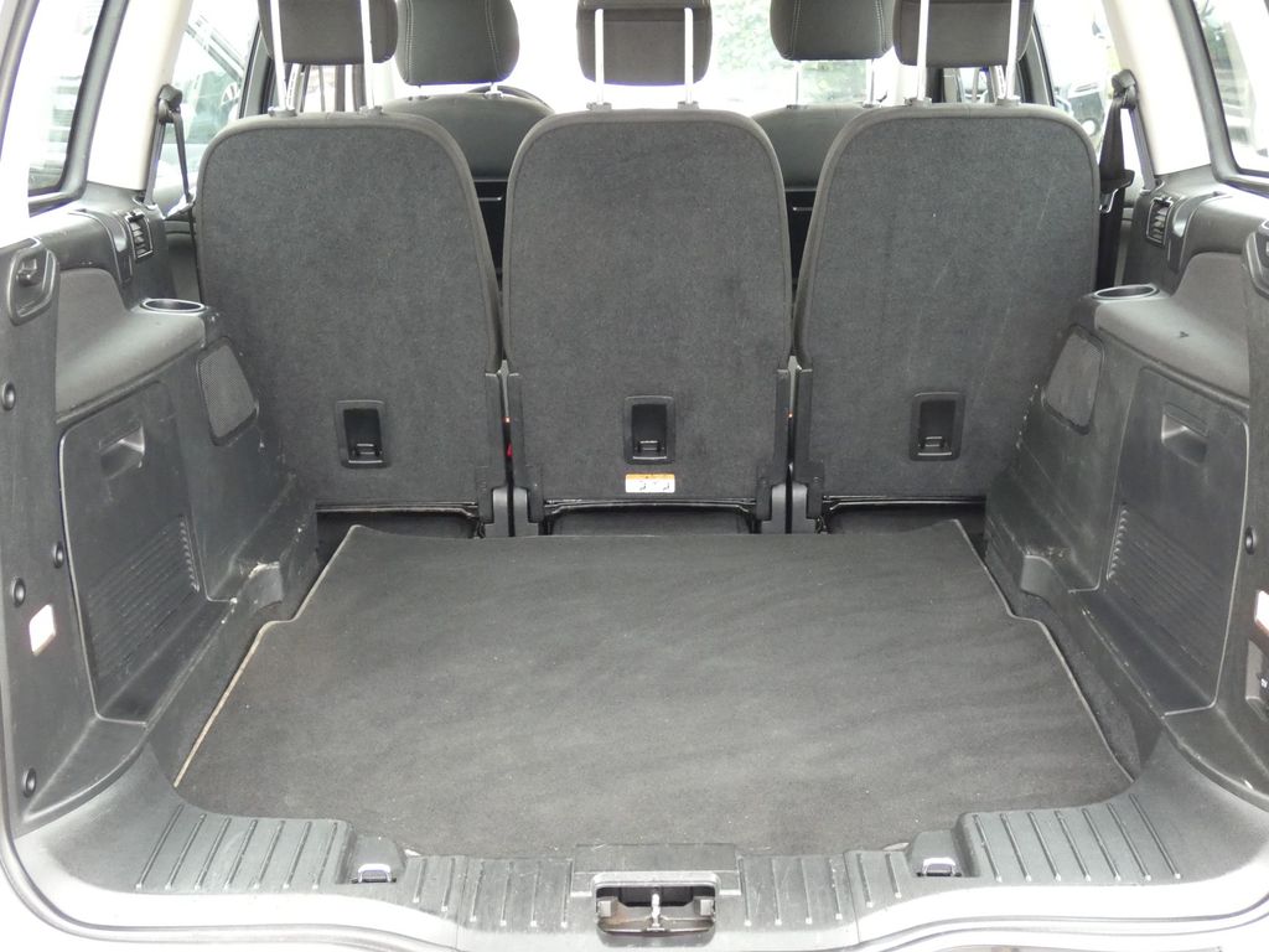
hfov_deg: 43.9
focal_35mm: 43
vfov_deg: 33.6
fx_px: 1576
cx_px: 634
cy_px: 476
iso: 640
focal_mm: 7.8
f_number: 3.7
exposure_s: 1/80
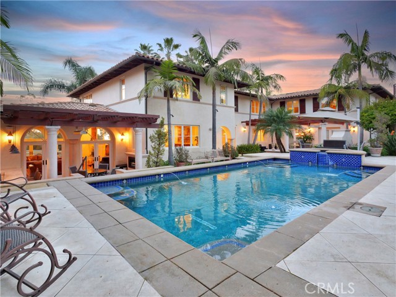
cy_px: 148
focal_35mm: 18
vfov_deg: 71.6
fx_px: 206
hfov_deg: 87.8
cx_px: 198
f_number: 6.3
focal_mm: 9
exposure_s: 1/25
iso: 2000
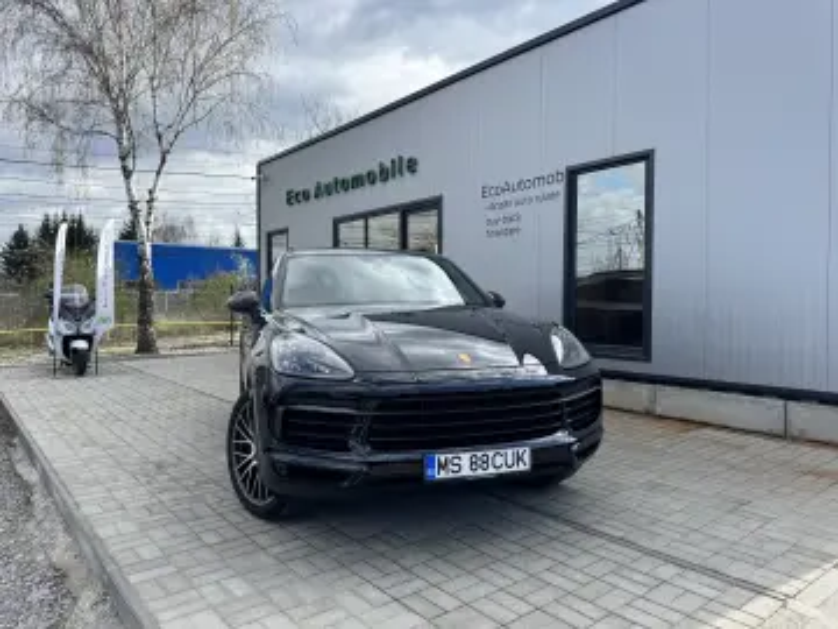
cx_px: 419
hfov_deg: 71.6
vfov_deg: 56.8
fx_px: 581
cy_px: 314
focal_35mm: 24
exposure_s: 1/2105
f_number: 1.78
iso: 80
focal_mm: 6.76
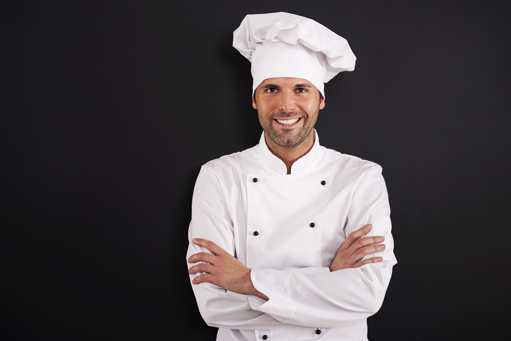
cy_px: 170
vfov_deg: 16.1
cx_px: 256
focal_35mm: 85
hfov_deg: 23.9
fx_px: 1206
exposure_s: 1/160
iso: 100
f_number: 2.5
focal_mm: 85
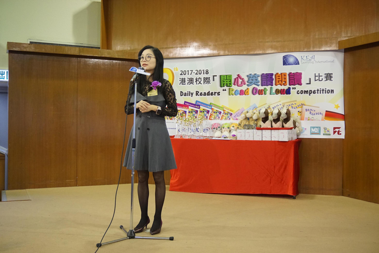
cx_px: 190
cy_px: 126
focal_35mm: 40
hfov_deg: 47.9
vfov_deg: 33.0
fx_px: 426
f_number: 4.5
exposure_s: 1/60
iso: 1600
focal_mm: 27
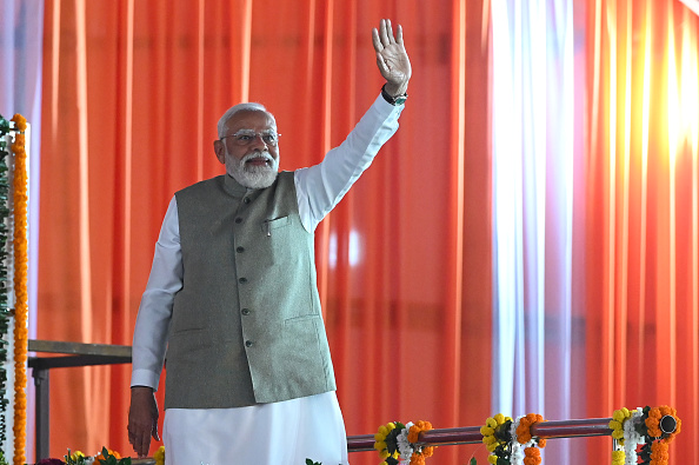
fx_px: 3880
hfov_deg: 10.3
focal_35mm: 200
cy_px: 232
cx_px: 350
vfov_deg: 6.9
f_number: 4
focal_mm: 200
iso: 4000
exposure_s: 1/800
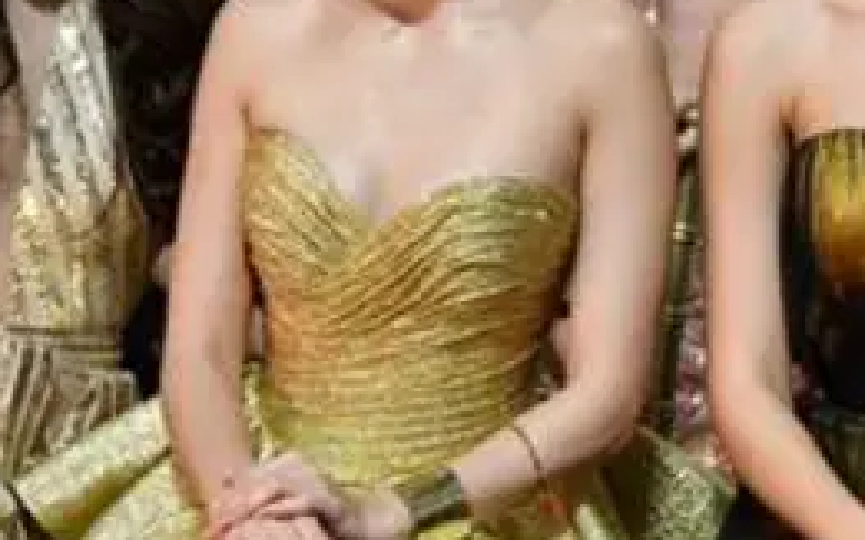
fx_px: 4667
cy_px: 187
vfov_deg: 6.6
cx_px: 719
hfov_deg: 10.6
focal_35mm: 198
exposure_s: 1/500
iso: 2500
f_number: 4
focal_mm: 65
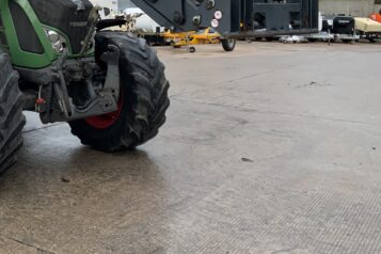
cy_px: 10
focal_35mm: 54
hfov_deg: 35.5
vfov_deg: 24.1
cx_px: 69
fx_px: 571
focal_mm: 3
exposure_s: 1/432
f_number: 1.8
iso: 16
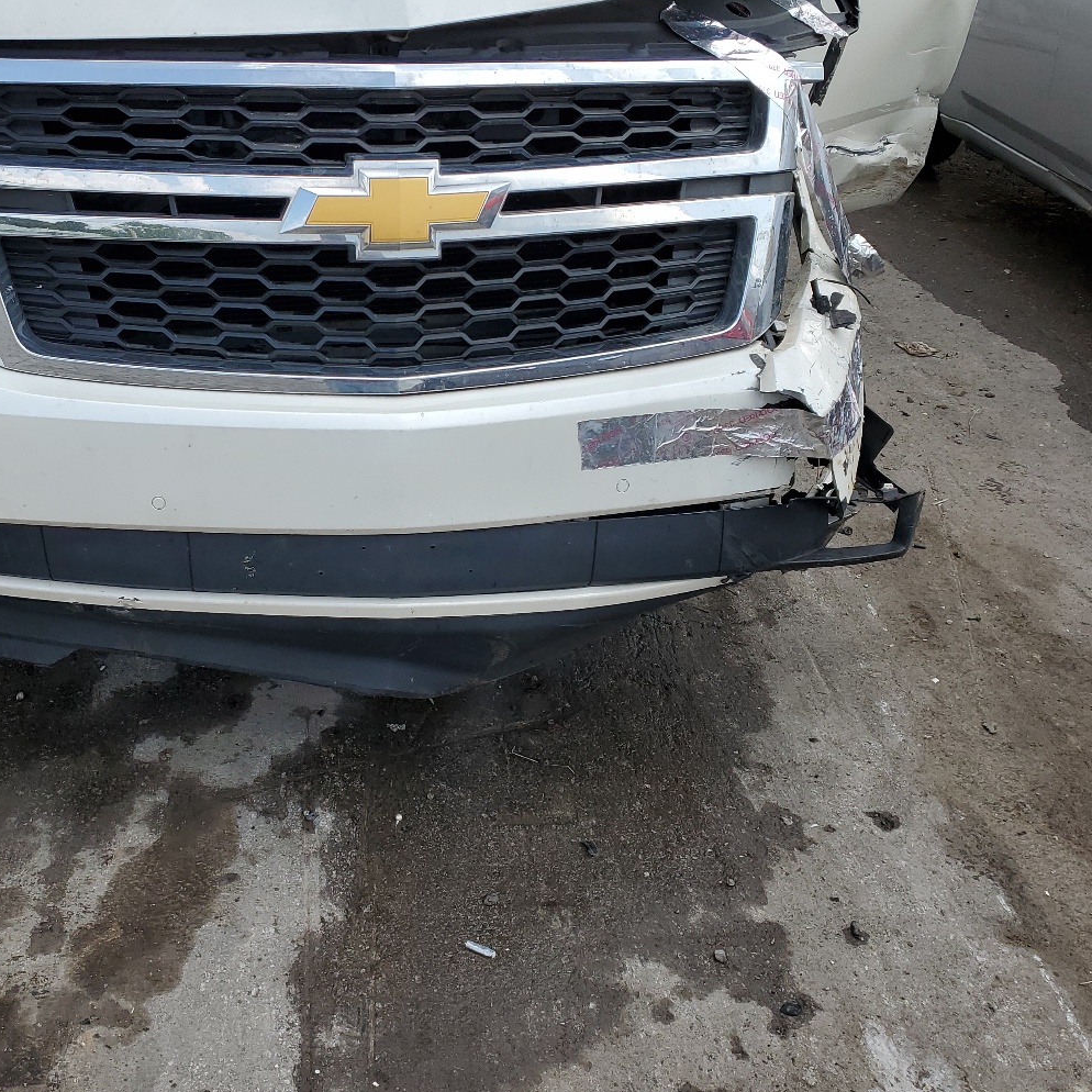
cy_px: 438
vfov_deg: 44.7
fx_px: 1321
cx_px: 389
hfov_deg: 44.4
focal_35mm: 37
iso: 50
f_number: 1.5
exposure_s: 1/1429
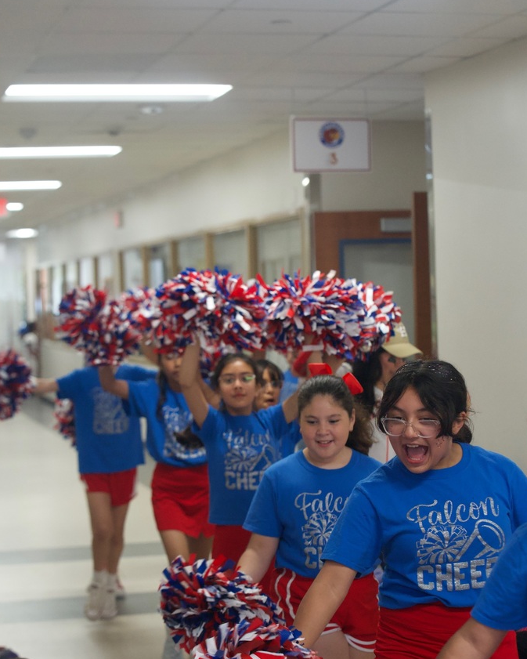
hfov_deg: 19.2
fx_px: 1559
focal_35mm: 80
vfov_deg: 23.8
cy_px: 393
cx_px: 265
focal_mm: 70
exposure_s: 1/500
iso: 8000
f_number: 5
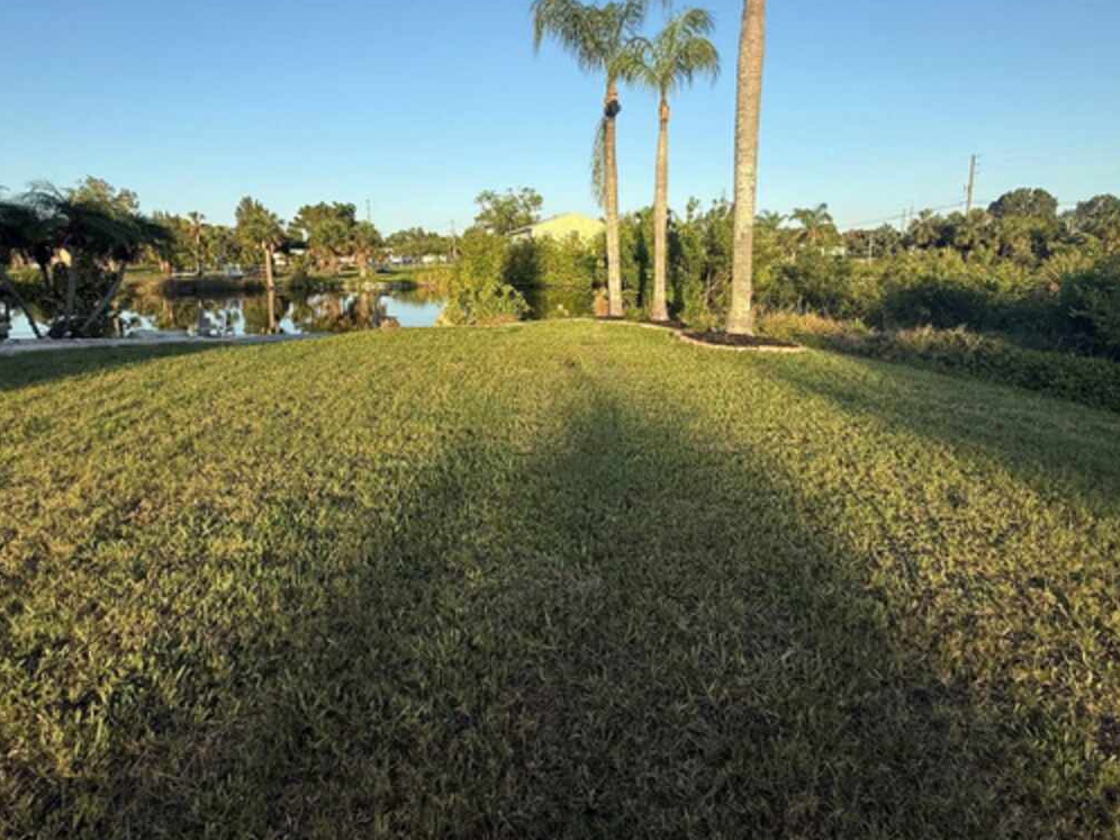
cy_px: 327
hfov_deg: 87.8
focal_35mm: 18
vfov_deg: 70.7
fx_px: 582
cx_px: 554
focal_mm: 2.22
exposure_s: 1/864
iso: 50
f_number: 2.2
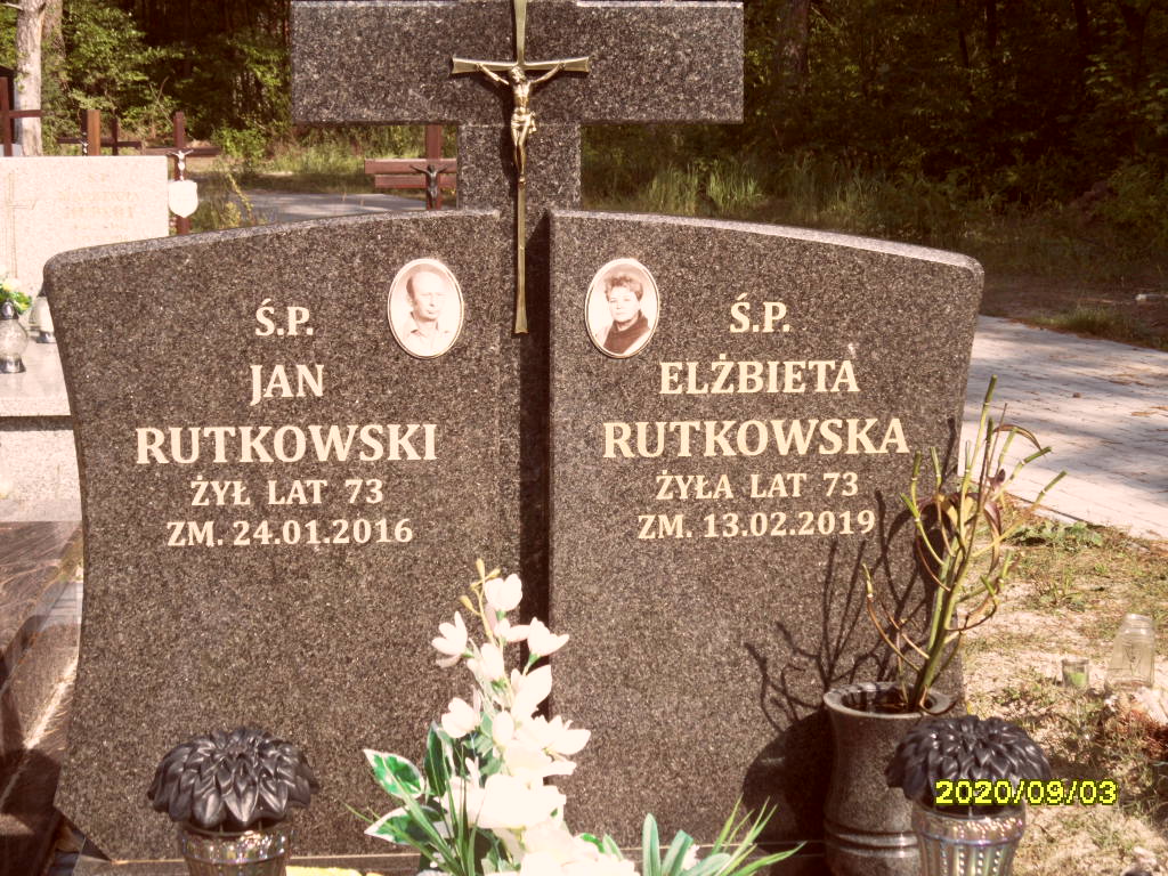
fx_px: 2024
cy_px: 438
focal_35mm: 60
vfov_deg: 24.4
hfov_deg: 32.2
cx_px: 584
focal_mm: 10.3
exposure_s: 1/350
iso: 80
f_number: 4
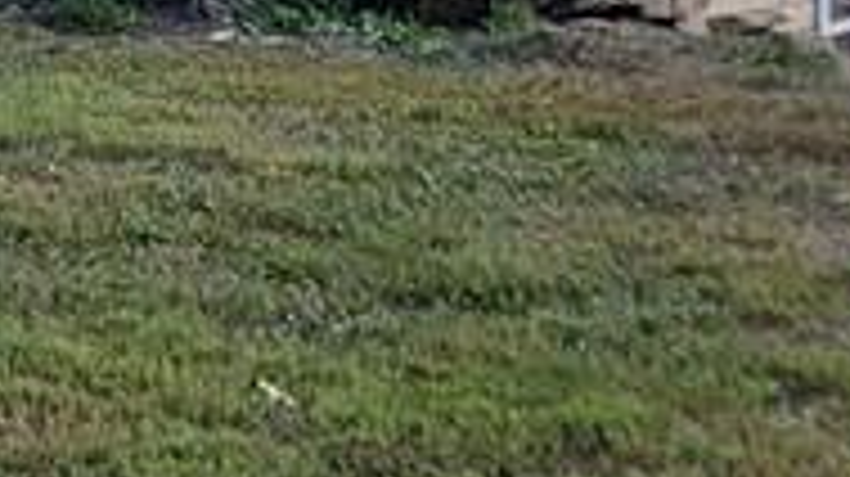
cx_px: 198
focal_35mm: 142
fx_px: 3198
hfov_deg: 15.1
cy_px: -405
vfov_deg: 8.2
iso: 16
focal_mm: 6.7
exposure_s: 1/569
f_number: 1.8
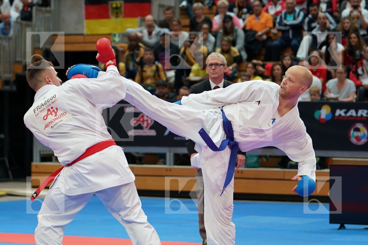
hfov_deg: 15.4
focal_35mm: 133
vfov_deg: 10.3
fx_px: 1359
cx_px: 184
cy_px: 122
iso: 1600
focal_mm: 89
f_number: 2.8
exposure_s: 1/1000
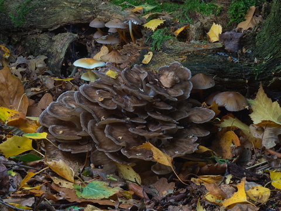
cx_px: 140
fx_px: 974
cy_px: 106
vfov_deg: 12.3
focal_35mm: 120
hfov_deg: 16.4
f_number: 5.6
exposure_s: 1/20
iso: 200
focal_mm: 60
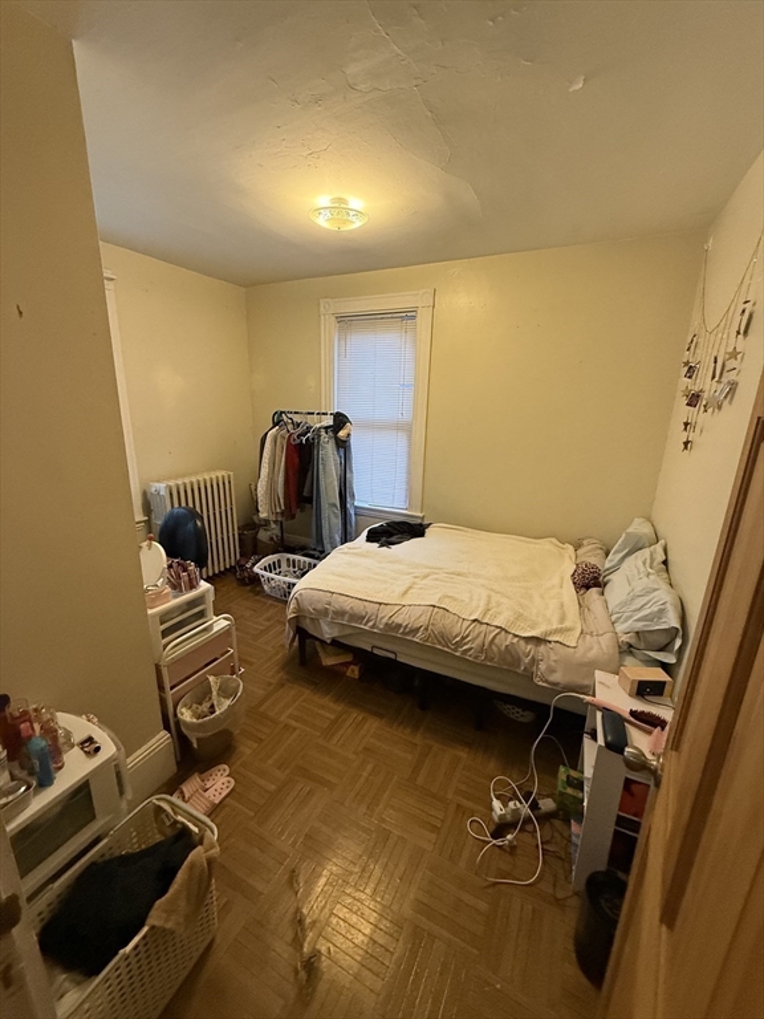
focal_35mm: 14
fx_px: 412
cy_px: 510
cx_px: 382
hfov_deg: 85.7
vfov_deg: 102.1
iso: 500
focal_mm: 2.22
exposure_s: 1/60
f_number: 2.2
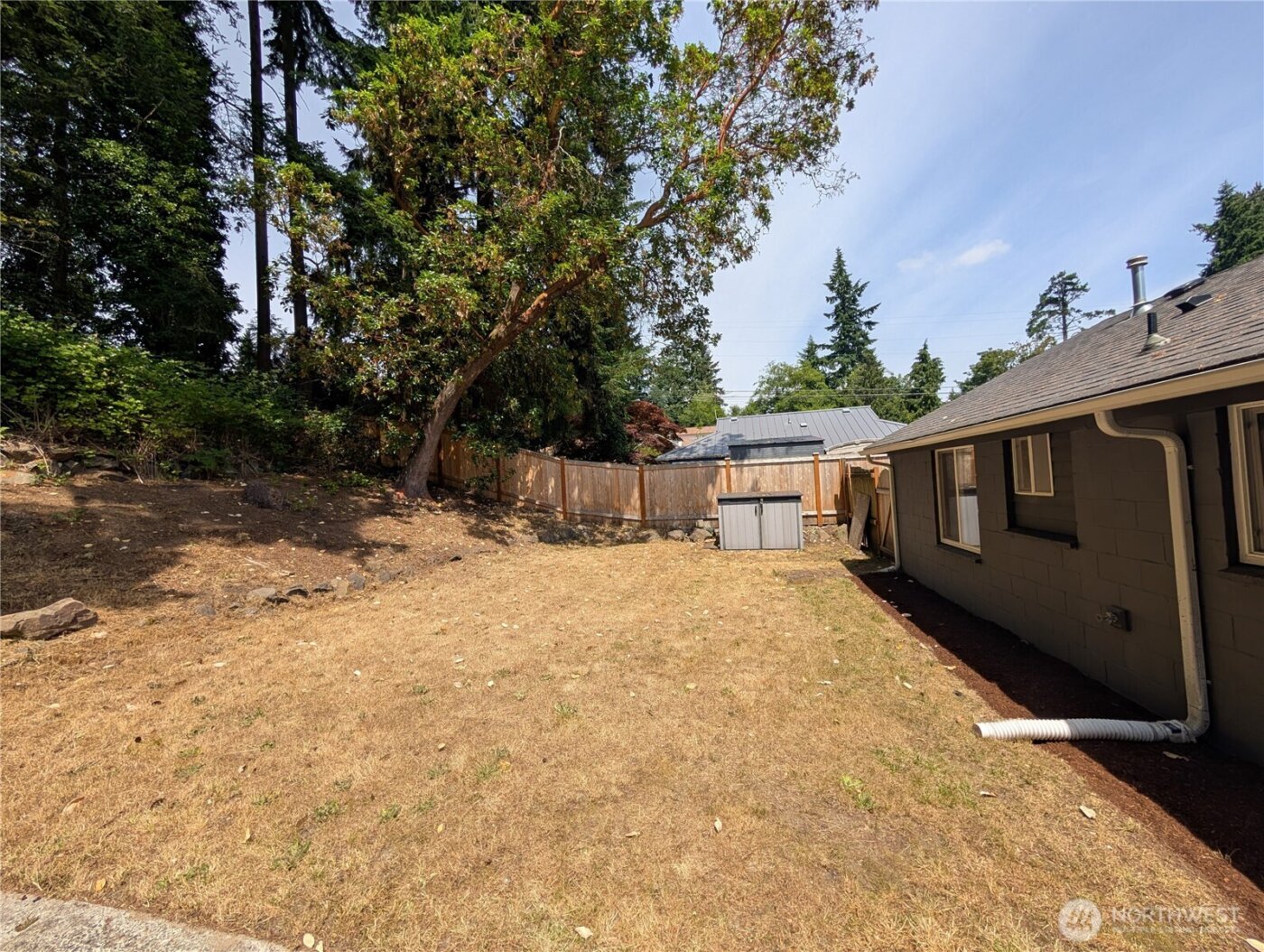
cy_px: 476
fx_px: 439
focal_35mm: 12
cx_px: 632
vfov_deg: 94.6
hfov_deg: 110.5
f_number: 1.7
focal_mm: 2.02
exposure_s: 1/2660
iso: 56
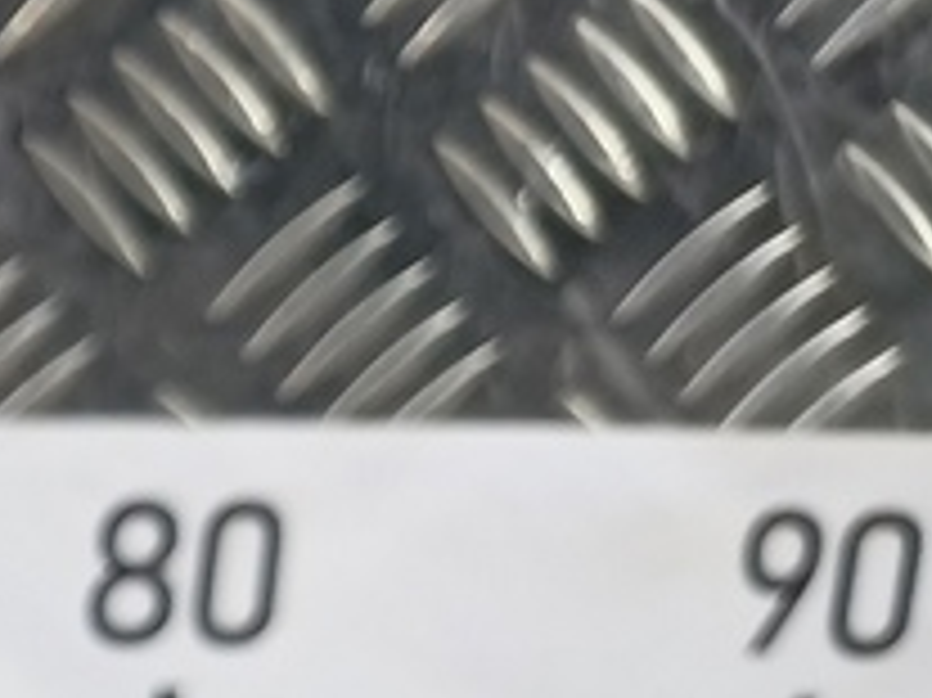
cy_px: 1495
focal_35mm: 114
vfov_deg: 11.4
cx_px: -1180
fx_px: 3068
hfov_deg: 13.5
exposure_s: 1/50
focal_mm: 4.11
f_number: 1.6
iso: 156
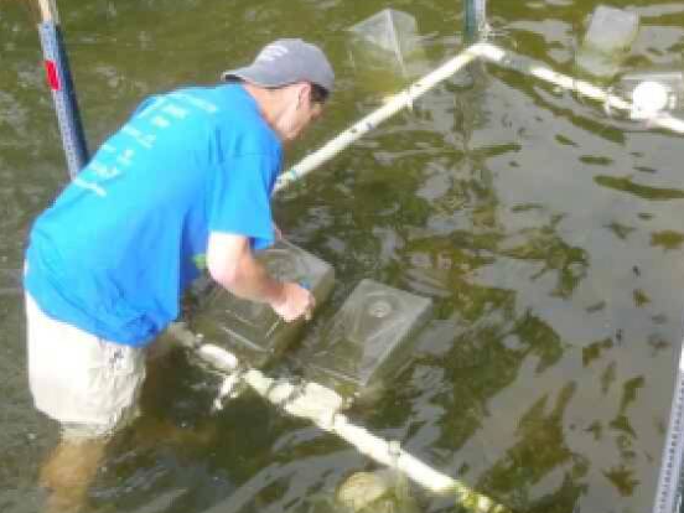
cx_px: 604
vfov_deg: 20.6
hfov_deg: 26.6
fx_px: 1403
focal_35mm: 71
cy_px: 149
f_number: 4.7
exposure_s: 1/125
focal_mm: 7.28
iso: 80
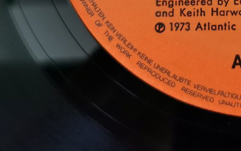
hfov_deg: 24.6
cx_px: 256
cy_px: -84
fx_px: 519
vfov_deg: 15.1
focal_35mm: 79
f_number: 1.6
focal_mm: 5.56
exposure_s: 1/25
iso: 640
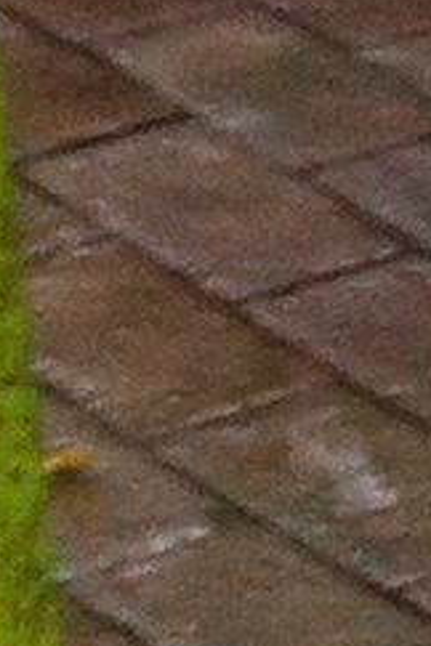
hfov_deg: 2.9
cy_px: 750
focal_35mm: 387
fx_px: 6949
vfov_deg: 5.3
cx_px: 3376
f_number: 2.8
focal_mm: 3.85
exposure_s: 1/120
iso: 100
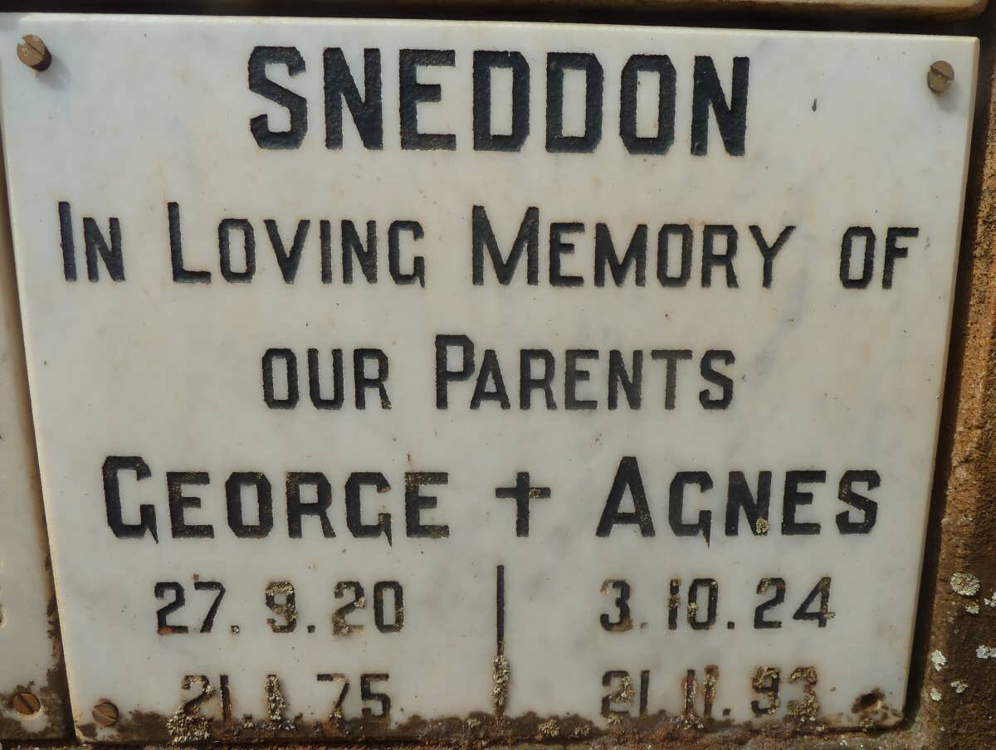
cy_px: 375
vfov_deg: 55.0
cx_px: 498
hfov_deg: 69.3
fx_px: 720
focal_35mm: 25
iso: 80
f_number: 4.5
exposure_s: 1/400
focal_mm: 4.1
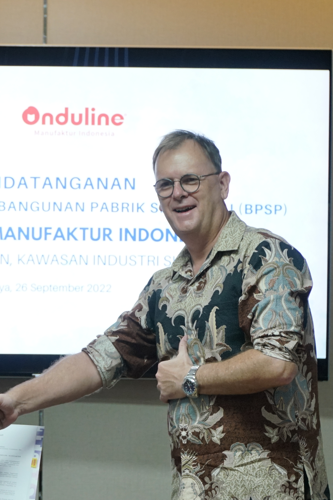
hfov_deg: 7.4
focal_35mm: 186
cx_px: 35
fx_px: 2580
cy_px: 282
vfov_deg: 11.1
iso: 1250
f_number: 4
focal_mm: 71
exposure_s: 1/125
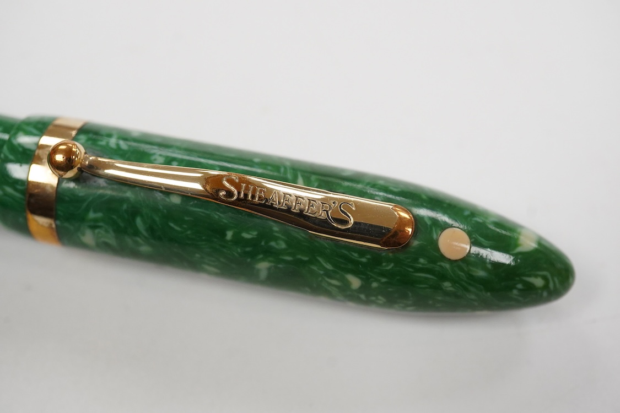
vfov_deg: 29.9
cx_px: 310
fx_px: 775
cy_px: 206
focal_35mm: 45
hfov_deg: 43.6
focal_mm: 30
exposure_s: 1/200
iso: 2500
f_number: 11
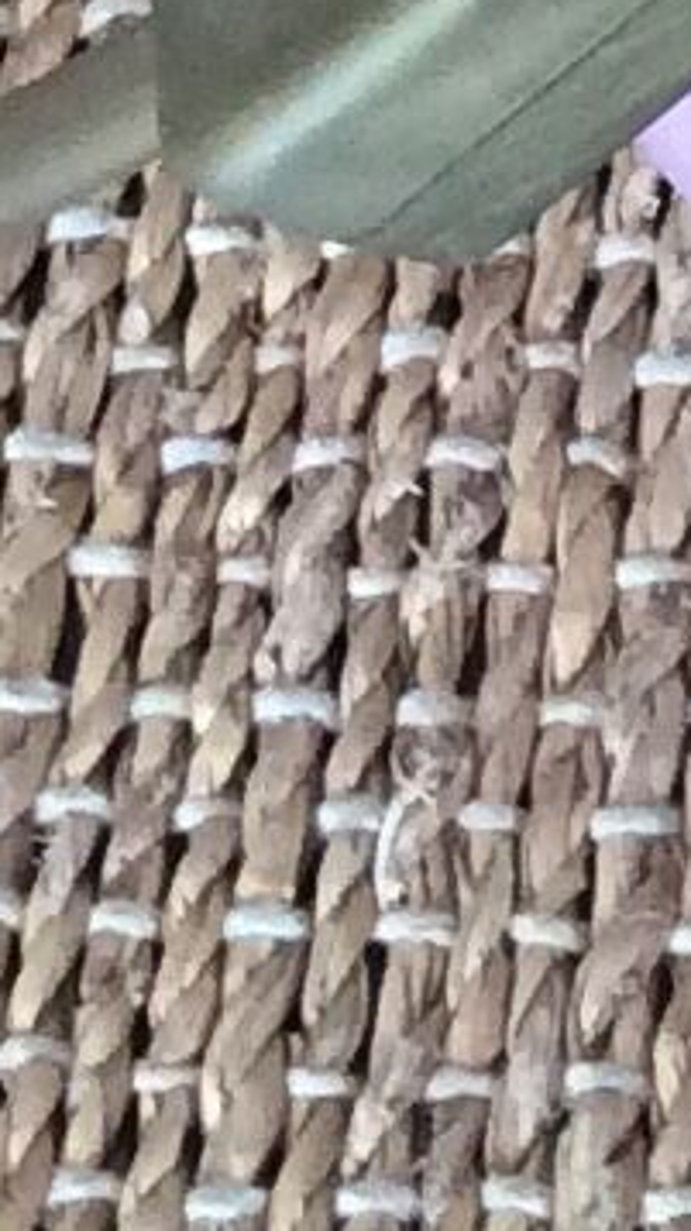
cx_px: 1482
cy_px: -1369
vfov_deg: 8.1
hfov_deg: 4.7
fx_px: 8220
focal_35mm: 252
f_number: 2.4
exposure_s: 1/24
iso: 125
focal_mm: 3.3
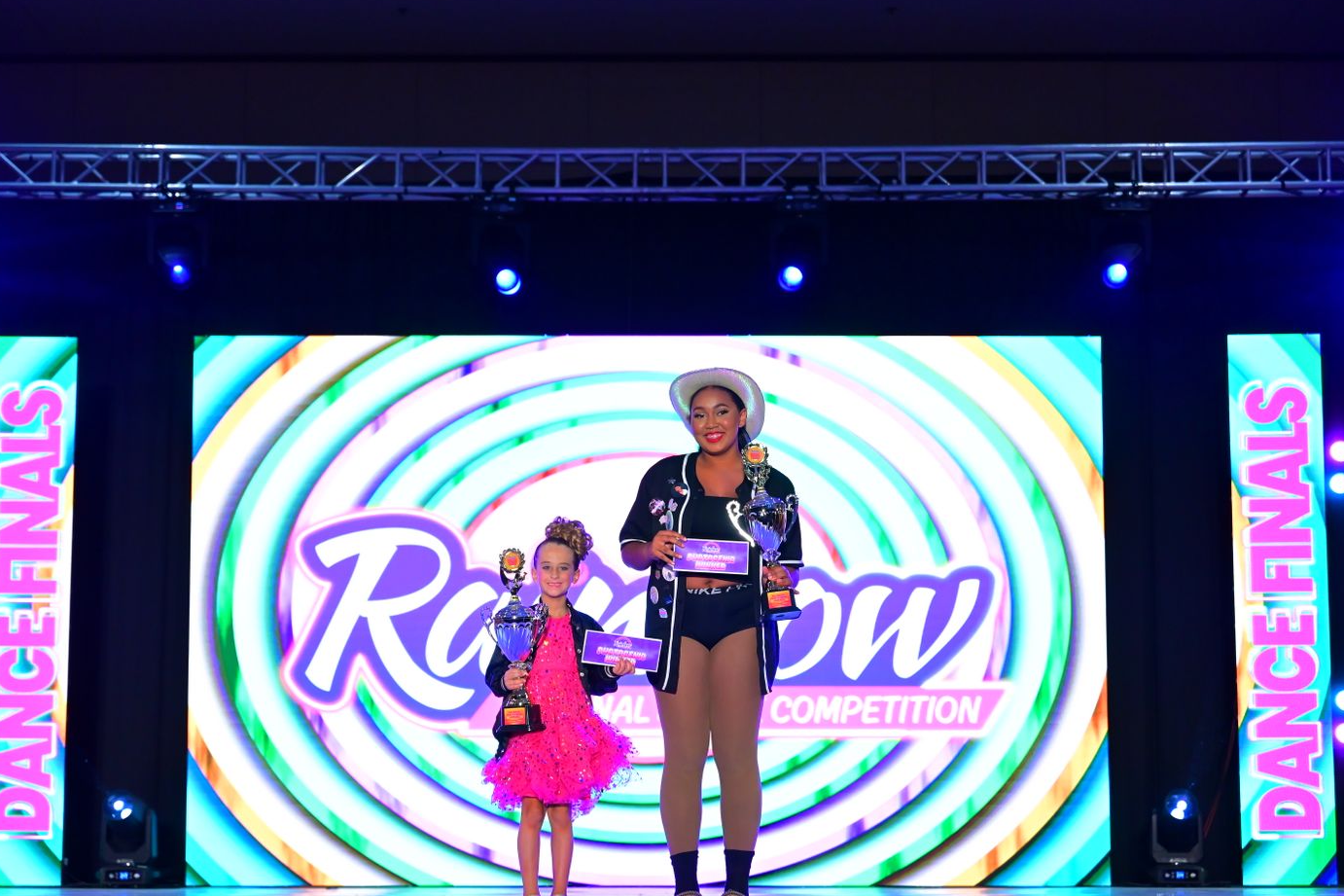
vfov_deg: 17.9
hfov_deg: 26.7
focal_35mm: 76
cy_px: 472
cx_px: 638
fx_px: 2837
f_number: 3.2
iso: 4000
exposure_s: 1/800
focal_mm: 70
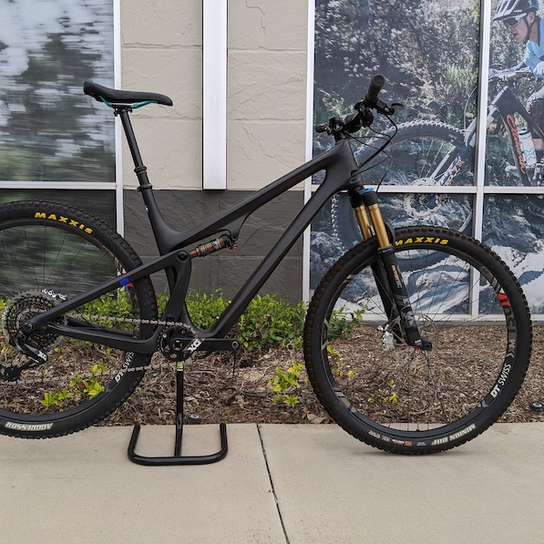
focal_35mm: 32
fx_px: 569
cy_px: 272
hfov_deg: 51.0
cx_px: 238
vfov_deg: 51.1
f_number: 1.8
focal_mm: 4.44
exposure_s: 1/782
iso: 46
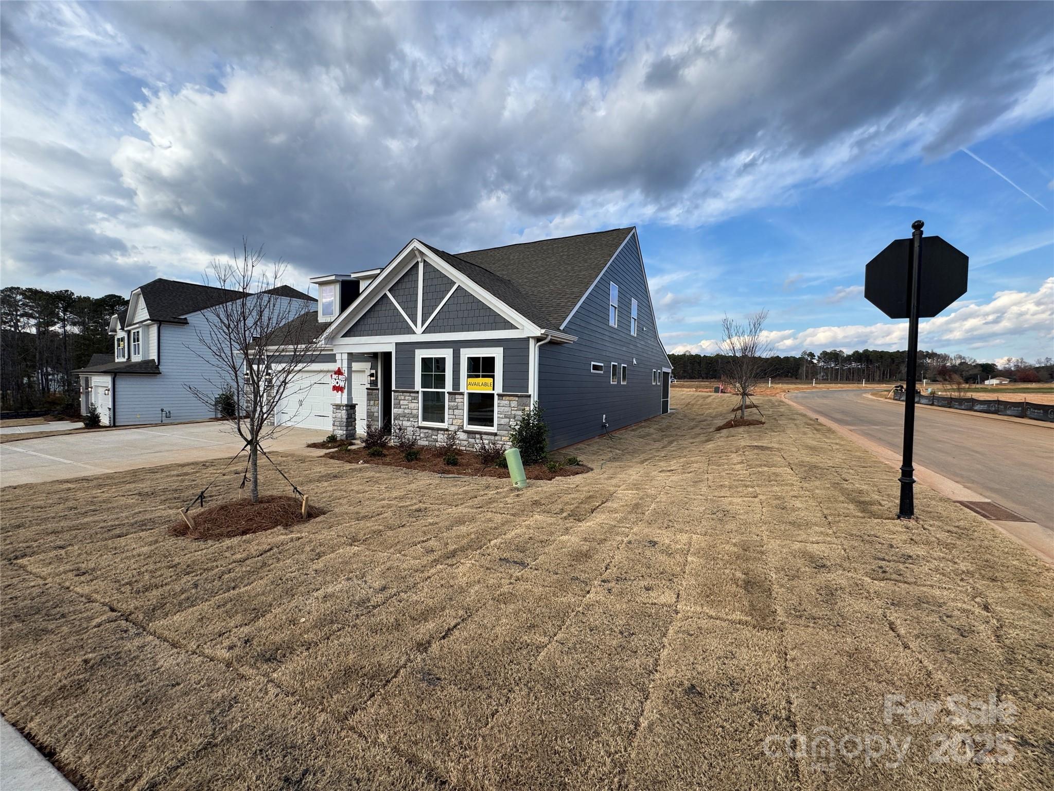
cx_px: 527
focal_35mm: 14
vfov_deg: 85.7
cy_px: 396
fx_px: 426
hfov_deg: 102.1
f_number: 2.2
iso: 50
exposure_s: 1/756
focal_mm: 2.22
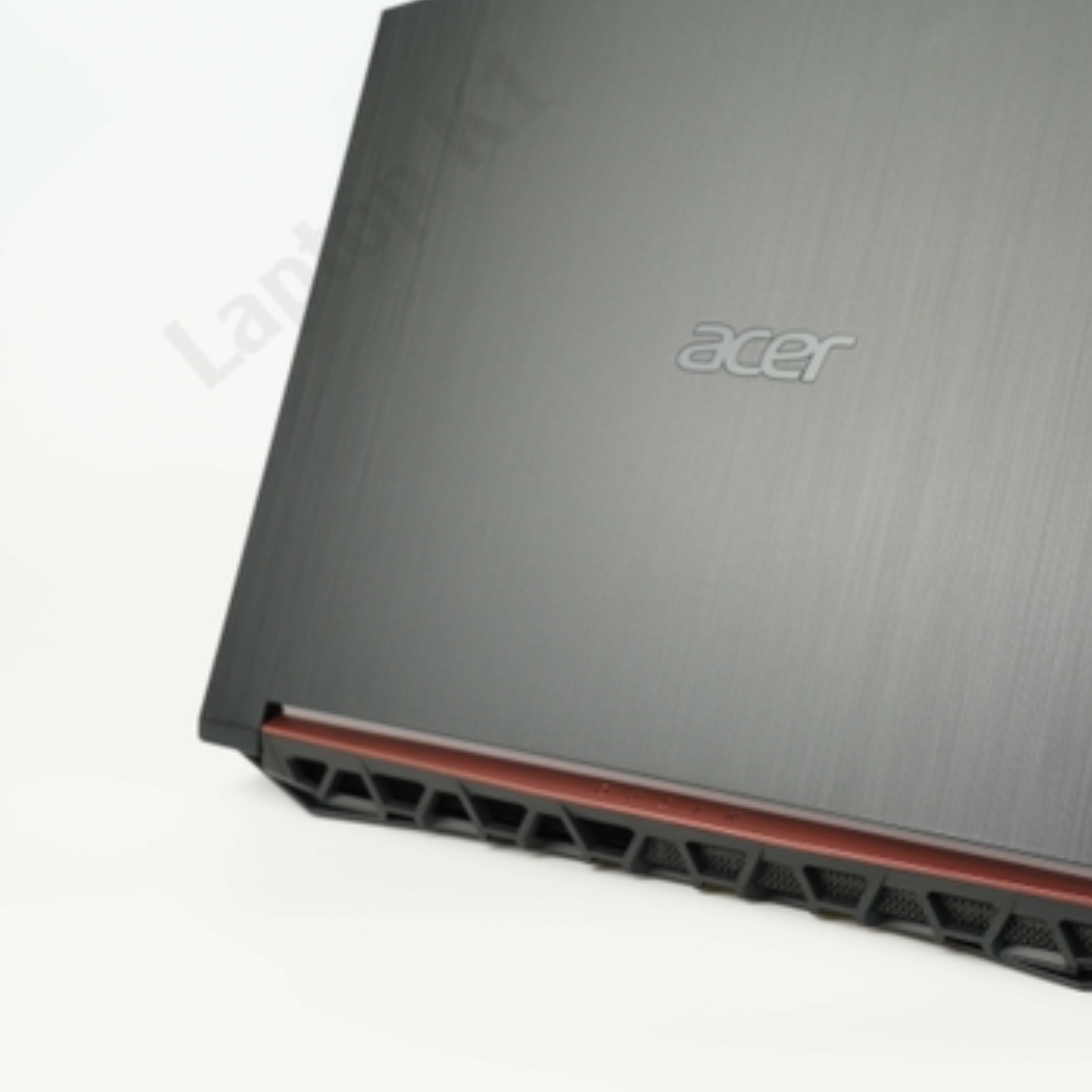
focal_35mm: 68
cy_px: 477
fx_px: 2417
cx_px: 867
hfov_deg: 25.0
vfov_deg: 25.4
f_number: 5
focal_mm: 31
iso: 100
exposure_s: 1/25
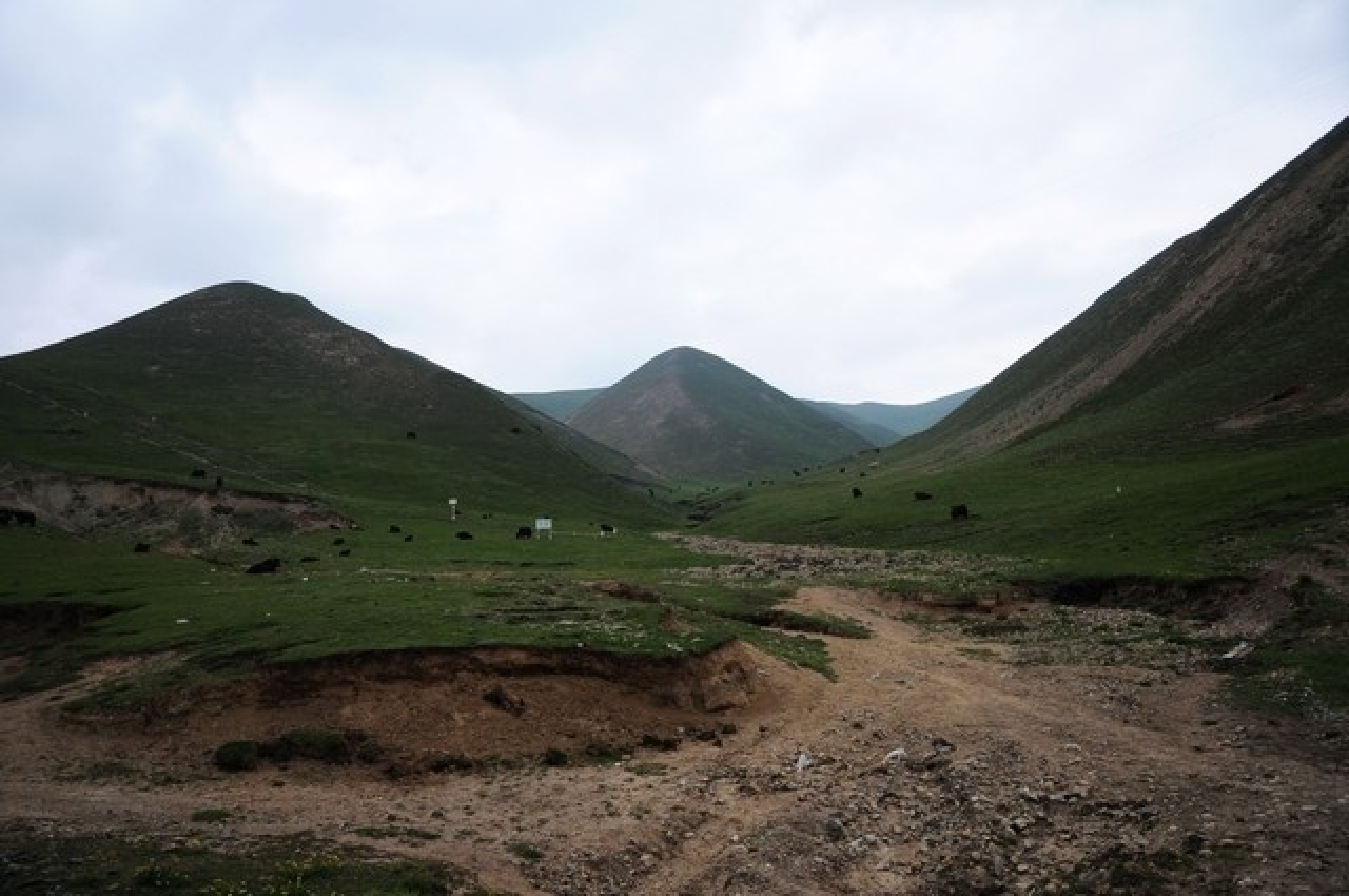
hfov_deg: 73.8
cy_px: 448
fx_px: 898
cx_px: 674
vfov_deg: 53.0
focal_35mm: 24
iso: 200
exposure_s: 1/1600
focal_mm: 16
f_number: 3.5
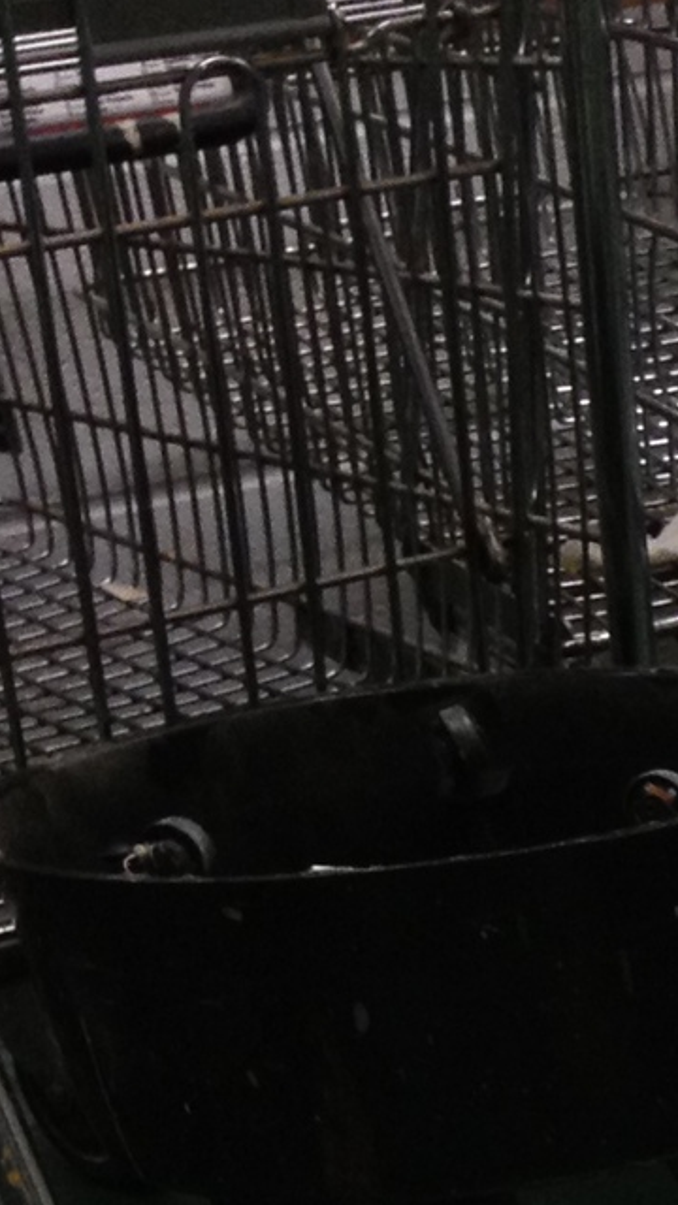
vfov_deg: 13.8
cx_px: 2192
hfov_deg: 7.1
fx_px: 4762
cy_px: 1615
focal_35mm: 149
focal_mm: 4.28
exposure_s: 1/20
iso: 125
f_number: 2.4
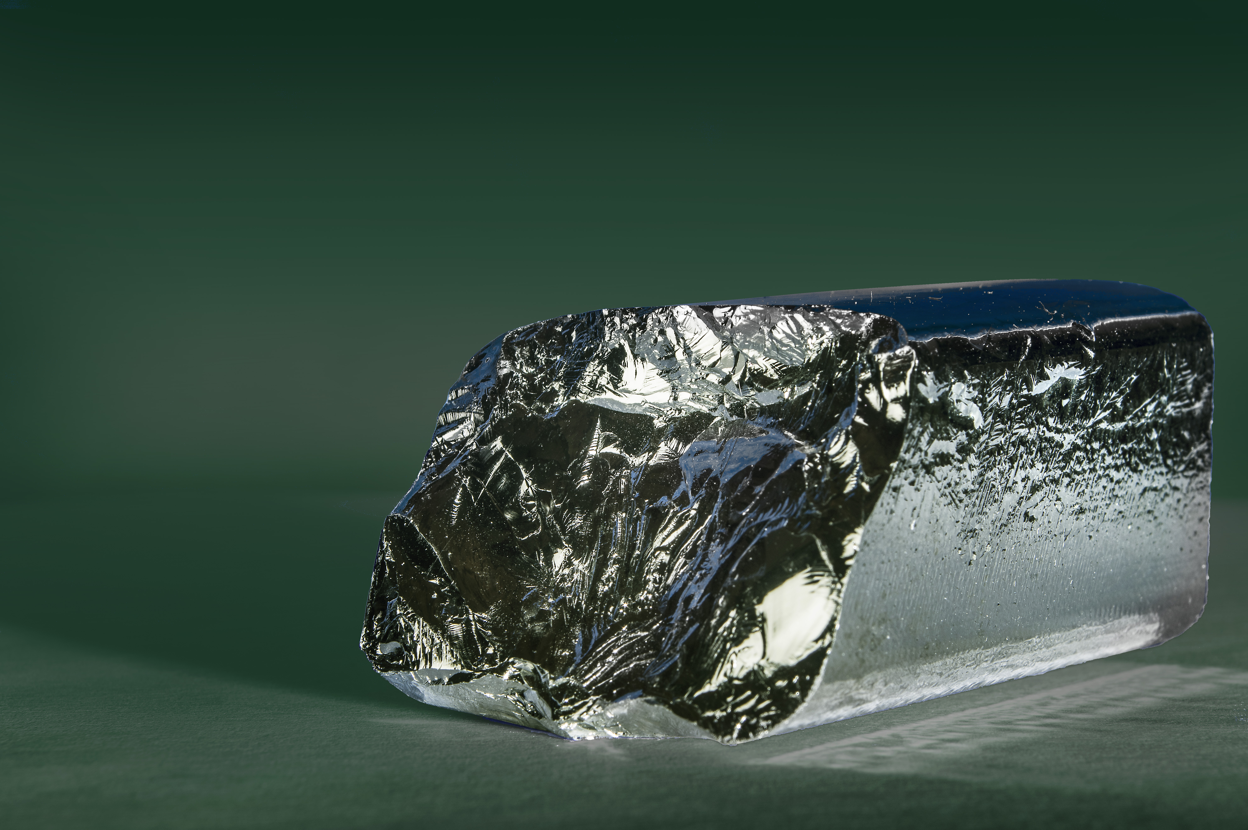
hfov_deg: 17.1
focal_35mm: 120
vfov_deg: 11.4
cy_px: 415
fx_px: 4156
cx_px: 624
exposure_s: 1/180
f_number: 20
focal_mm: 80
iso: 100
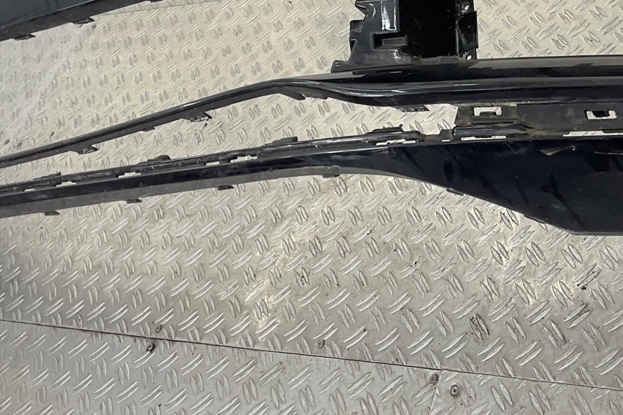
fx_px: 1021
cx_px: 472
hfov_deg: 33.2
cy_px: 18
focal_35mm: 59
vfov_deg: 22.3
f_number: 1.8
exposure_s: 1/120
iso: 20
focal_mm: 3
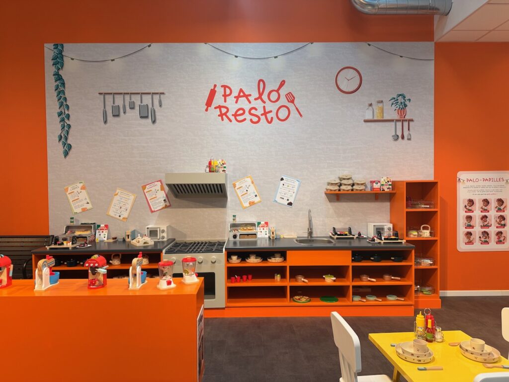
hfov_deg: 71.6
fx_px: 353
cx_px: 254
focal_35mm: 24
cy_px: 191
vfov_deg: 56.8
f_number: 1.78
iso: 100
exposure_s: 1/100
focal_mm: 6.76
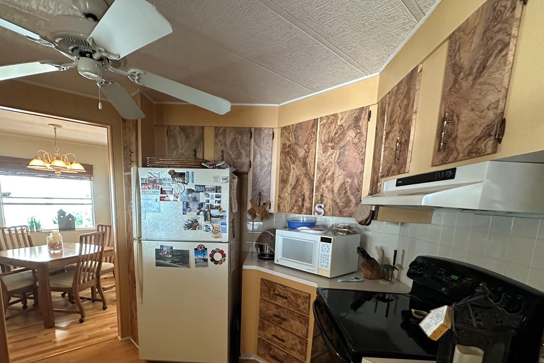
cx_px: 256
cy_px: 244
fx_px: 272
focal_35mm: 18
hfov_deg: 89.9
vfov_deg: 65.5
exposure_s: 1/60
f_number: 2.2
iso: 800
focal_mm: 2.22
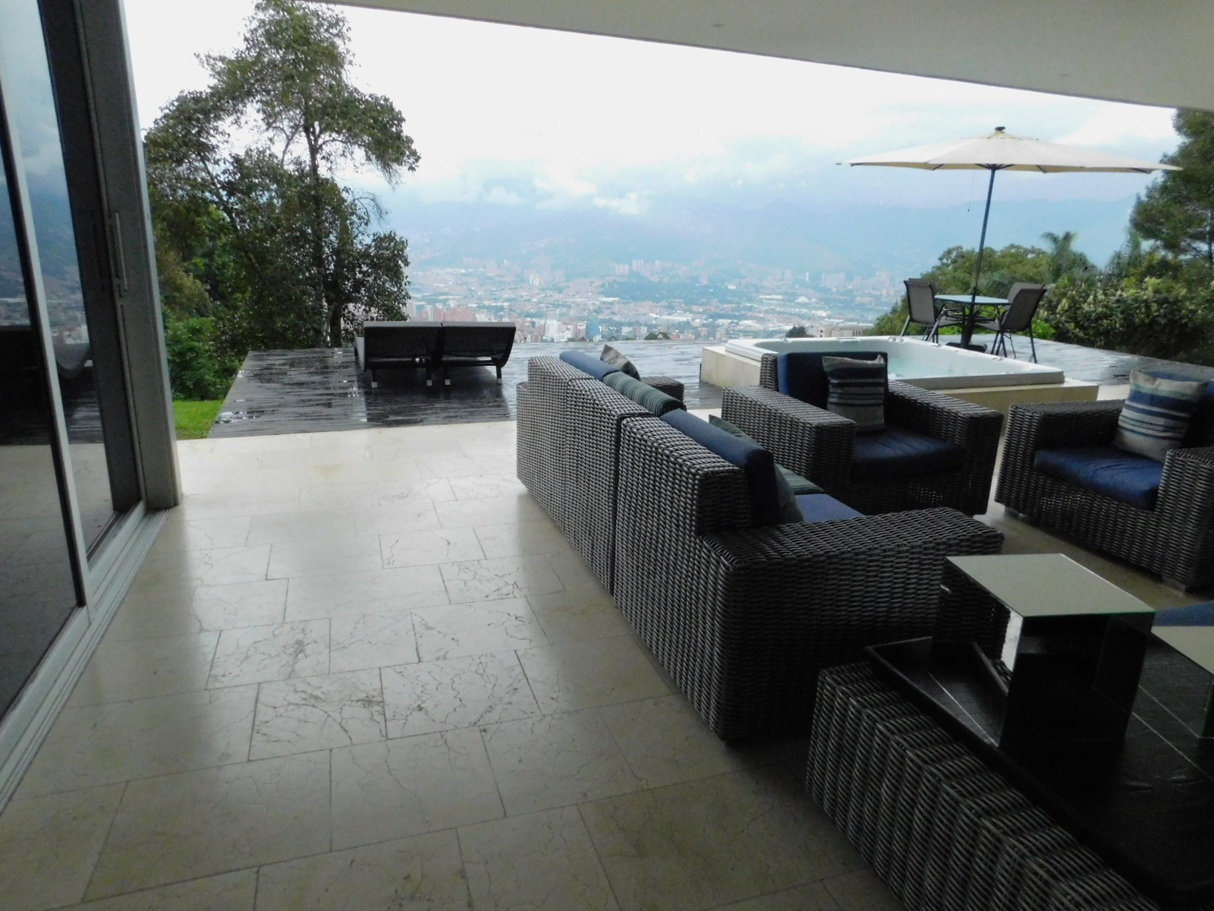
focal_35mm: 23
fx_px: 807
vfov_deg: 58.9
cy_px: 456
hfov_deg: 73.9
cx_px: 607
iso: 800
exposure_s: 1/800
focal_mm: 4
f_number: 6
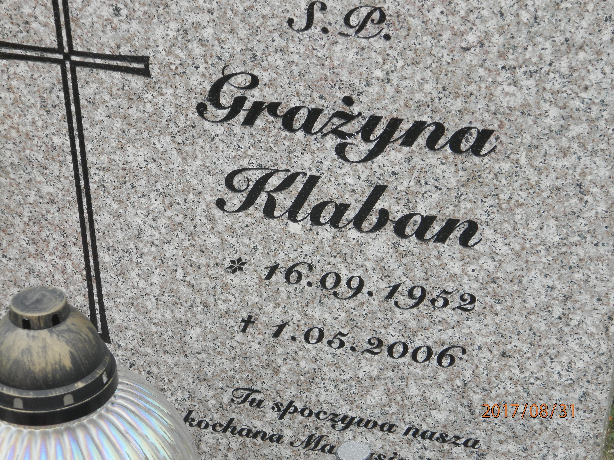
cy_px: 230
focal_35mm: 106
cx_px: 307
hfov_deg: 18.5
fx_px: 1880
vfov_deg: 14.0
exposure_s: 1/200
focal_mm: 19
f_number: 4.5
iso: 80
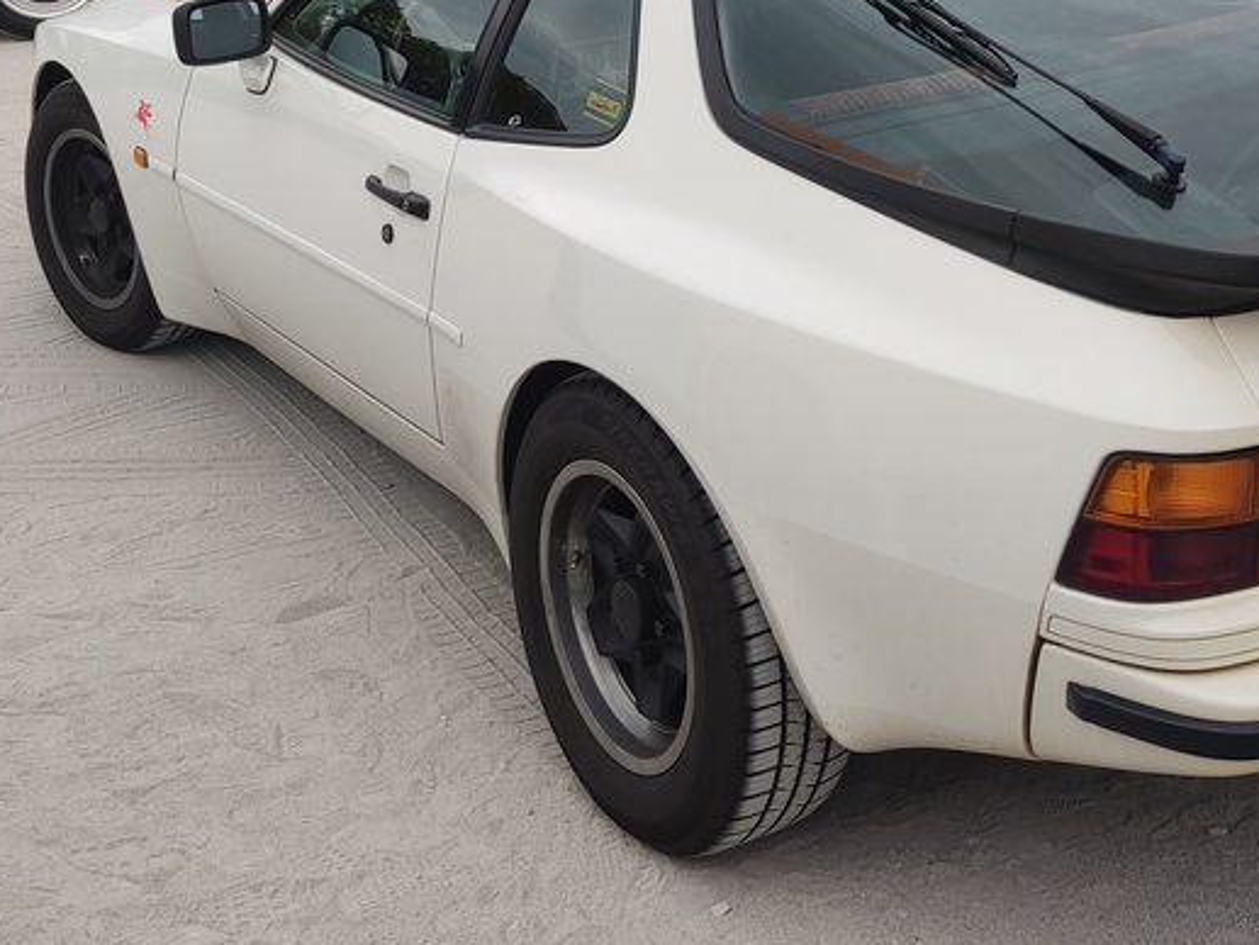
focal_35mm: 58
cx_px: 692
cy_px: -58
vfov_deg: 23.8
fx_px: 2110
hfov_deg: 33.2
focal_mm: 4.71
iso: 50
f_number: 1.79
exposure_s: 1/546
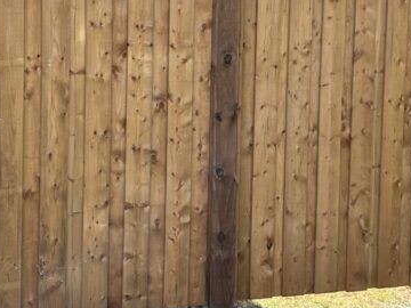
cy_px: 72
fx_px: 879
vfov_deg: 19.7
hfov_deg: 26.3
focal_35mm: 74
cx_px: 169
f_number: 1.5
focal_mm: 5.7
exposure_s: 1/932
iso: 50
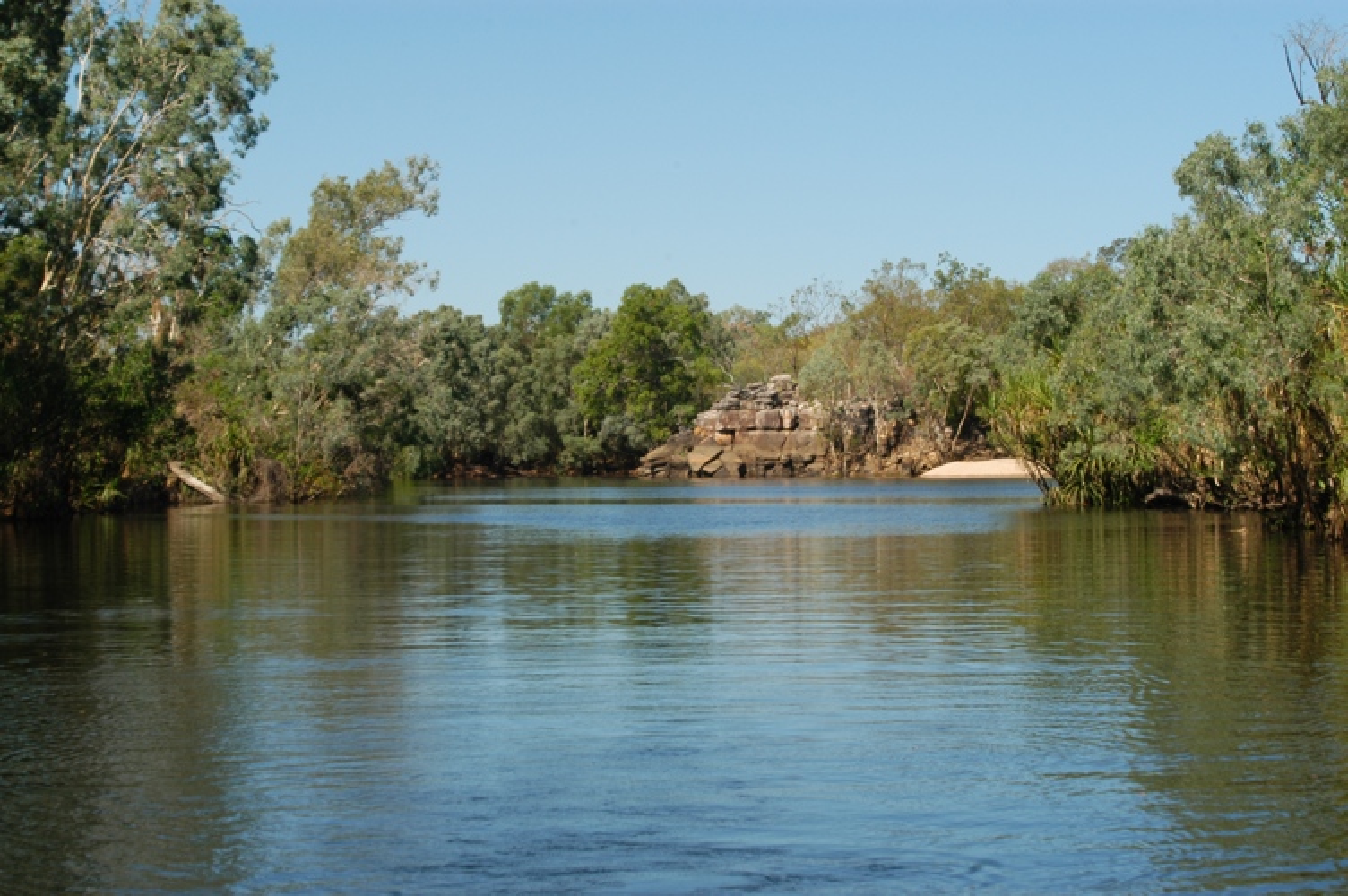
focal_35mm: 42
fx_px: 1571
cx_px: 674
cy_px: 448
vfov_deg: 31.8
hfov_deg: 46.4
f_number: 5.6
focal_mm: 28
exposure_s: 1/250
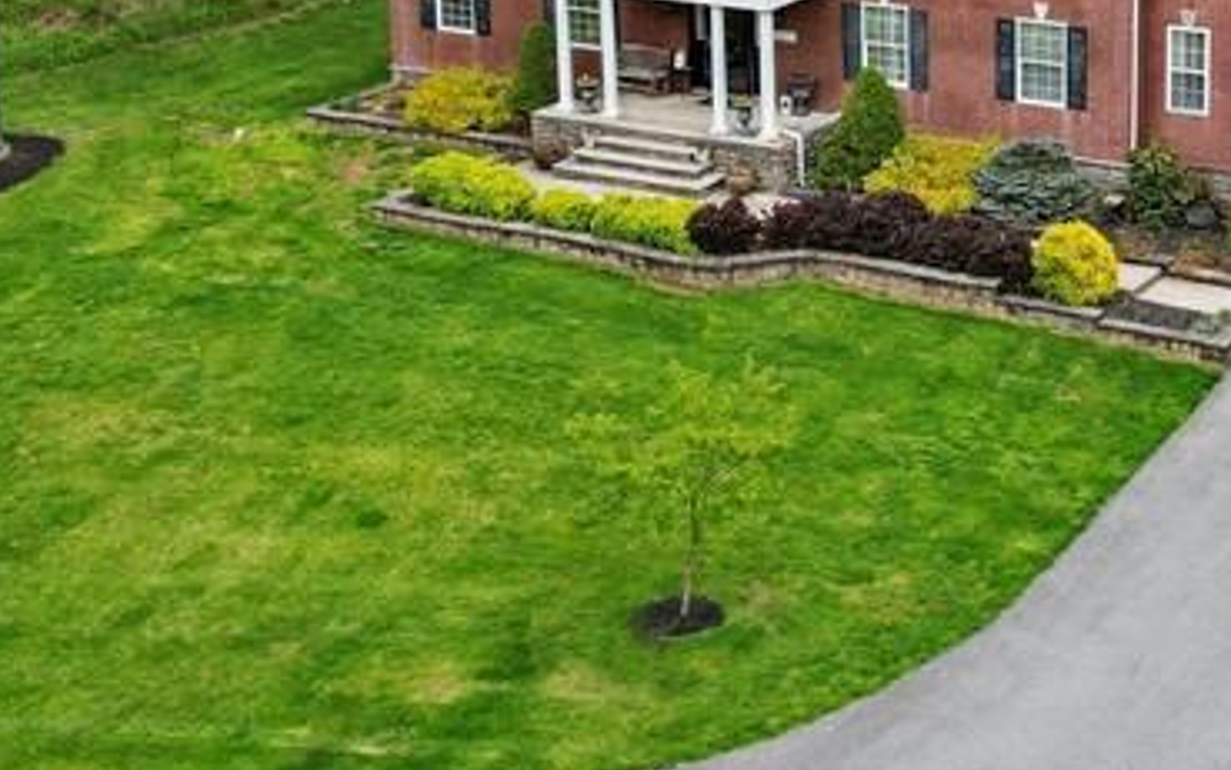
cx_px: 944
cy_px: 73
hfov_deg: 30.5
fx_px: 2215
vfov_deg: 19.4
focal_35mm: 66
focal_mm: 8.38
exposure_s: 1/1000
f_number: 2.8
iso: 200
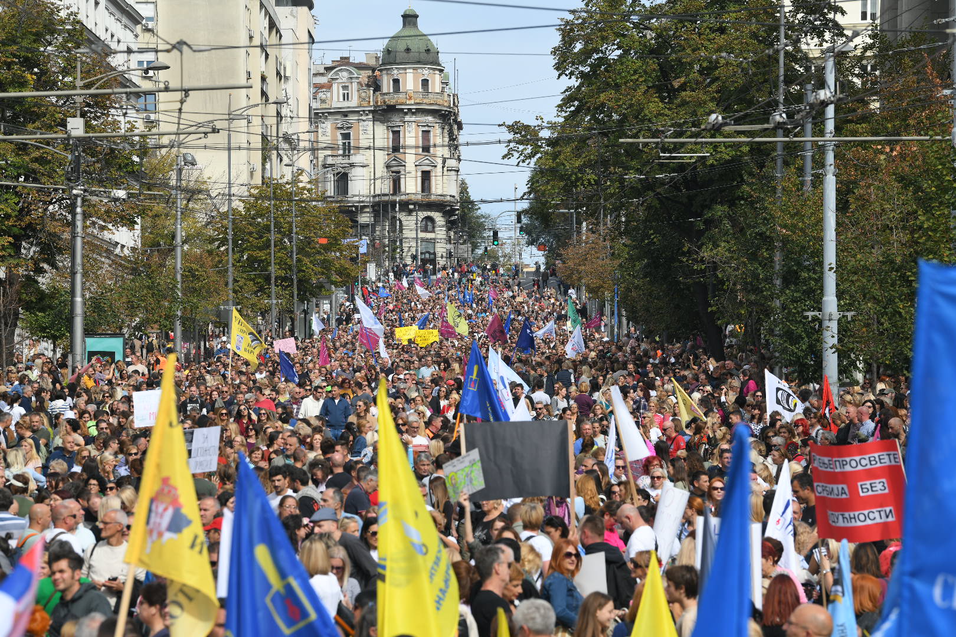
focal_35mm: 140
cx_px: 478
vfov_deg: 9.8
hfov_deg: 14.7
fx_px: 3717
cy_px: 318
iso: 200
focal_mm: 140
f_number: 6.3
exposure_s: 1/640
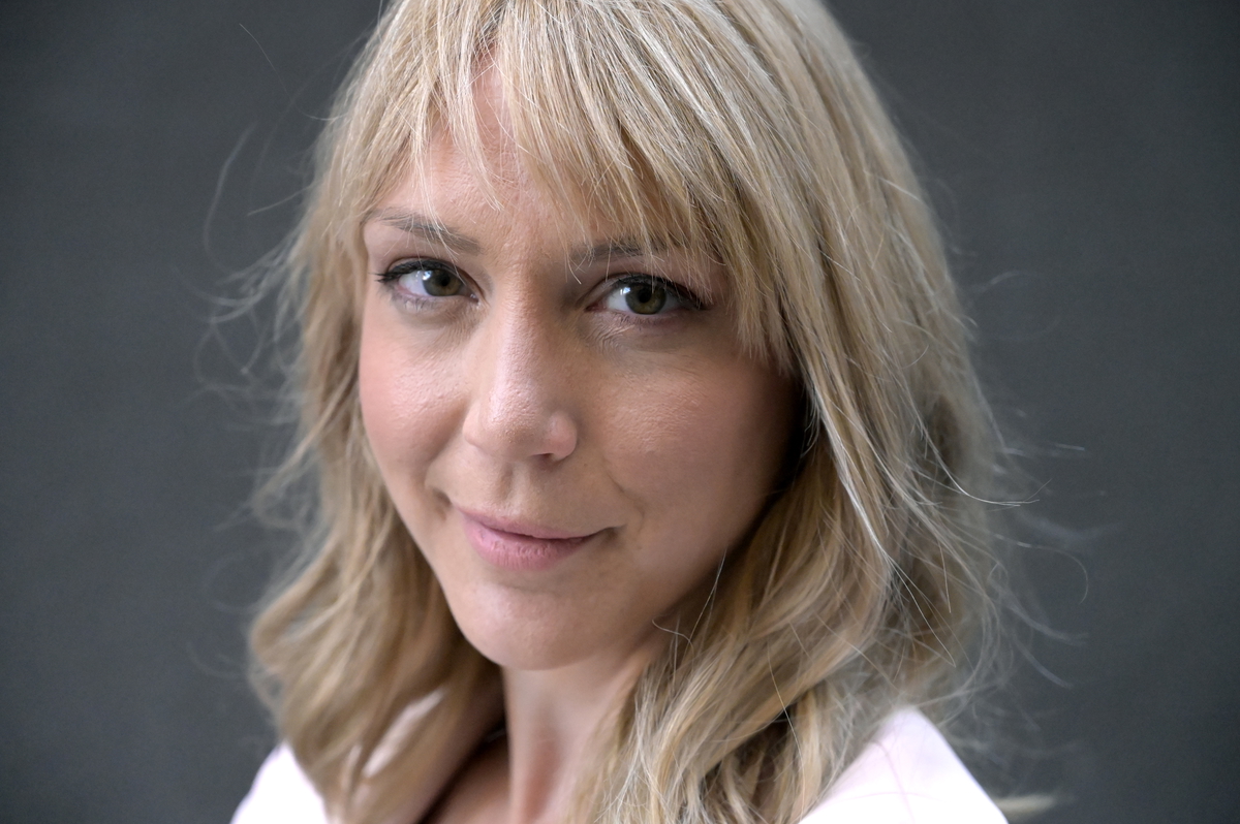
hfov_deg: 28.9
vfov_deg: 19.4
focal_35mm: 70
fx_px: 2409
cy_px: 412
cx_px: 620
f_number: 4
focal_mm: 70
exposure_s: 1/3200
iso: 14400
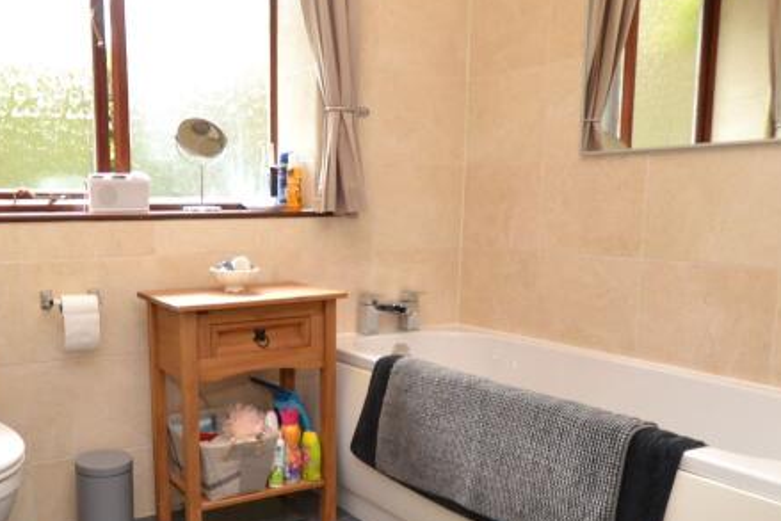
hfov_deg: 53.8
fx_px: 760
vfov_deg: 37.6
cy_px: 328
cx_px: 294
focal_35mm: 35
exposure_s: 1/60
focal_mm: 10
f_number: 4
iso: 400
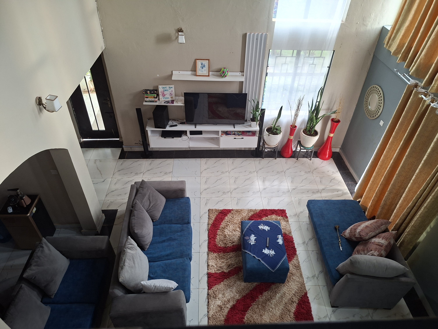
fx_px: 291
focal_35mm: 23
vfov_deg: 58.9
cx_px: 219
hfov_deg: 73.9
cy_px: 164
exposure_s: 1/50
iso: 200
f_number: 1.8
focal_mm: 5.54
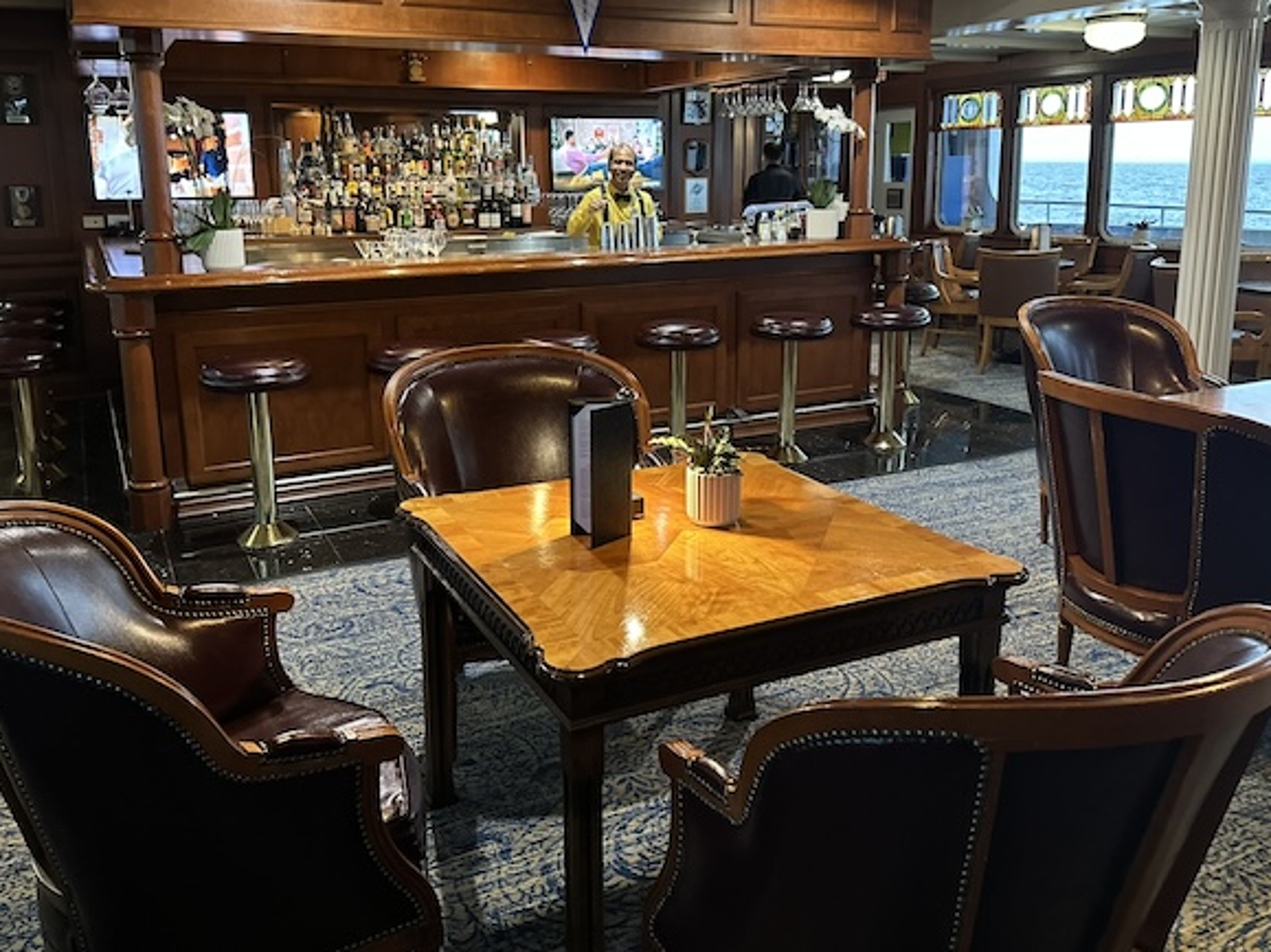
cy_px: 381
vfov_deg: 47.9
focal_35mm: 29
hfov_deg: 61.7
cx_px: 637
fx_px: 1065
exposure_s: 1/40
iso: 800
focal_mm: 6.86
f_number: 1.78
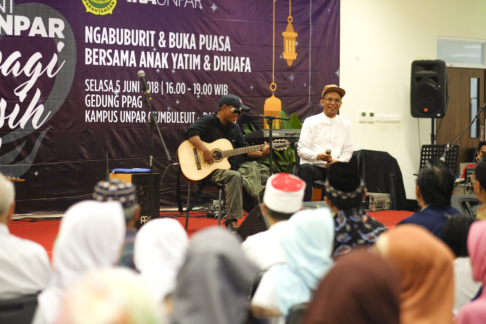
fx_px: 1134
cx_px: 243
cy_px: 162
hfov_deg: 24.2
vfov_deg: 16.3
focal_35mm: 84
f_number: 1.6
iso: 250
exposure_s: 1/125
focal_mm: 56
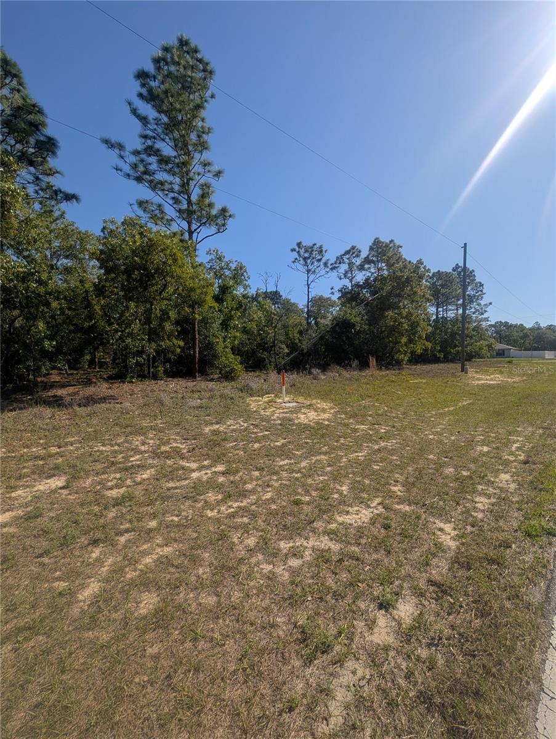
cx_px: 278
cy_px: 370
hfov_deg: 94.6
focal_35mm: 12
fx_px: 256
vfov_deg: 110.5
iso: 59
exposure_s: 1/6494
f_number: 1.7
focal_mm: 2.02
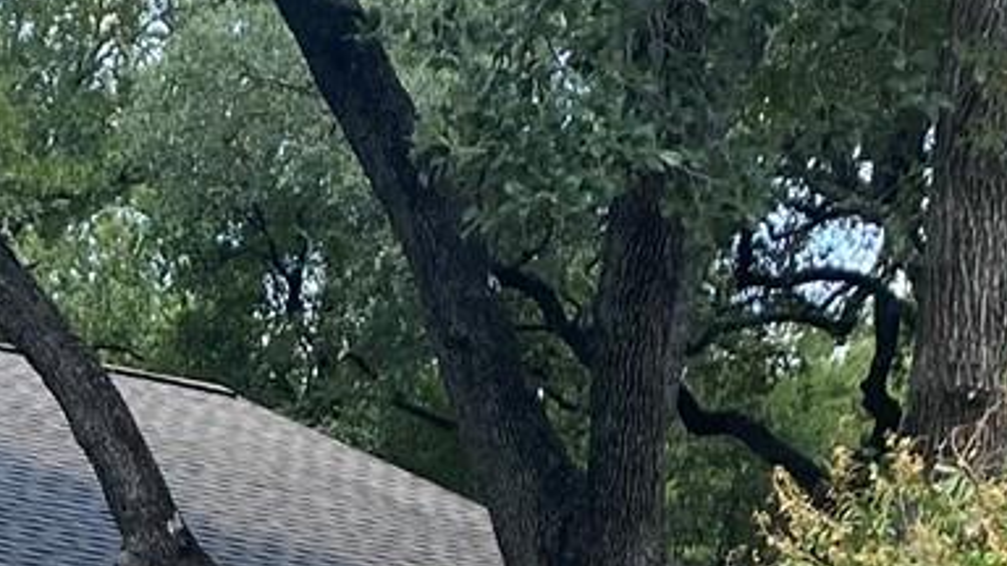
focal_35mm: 151
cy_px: 1014
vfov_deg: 7.8
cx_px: -173
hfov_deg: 13.9
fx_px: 4032
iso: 32
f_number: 1.8
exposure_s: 1/1016
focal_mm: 4.25
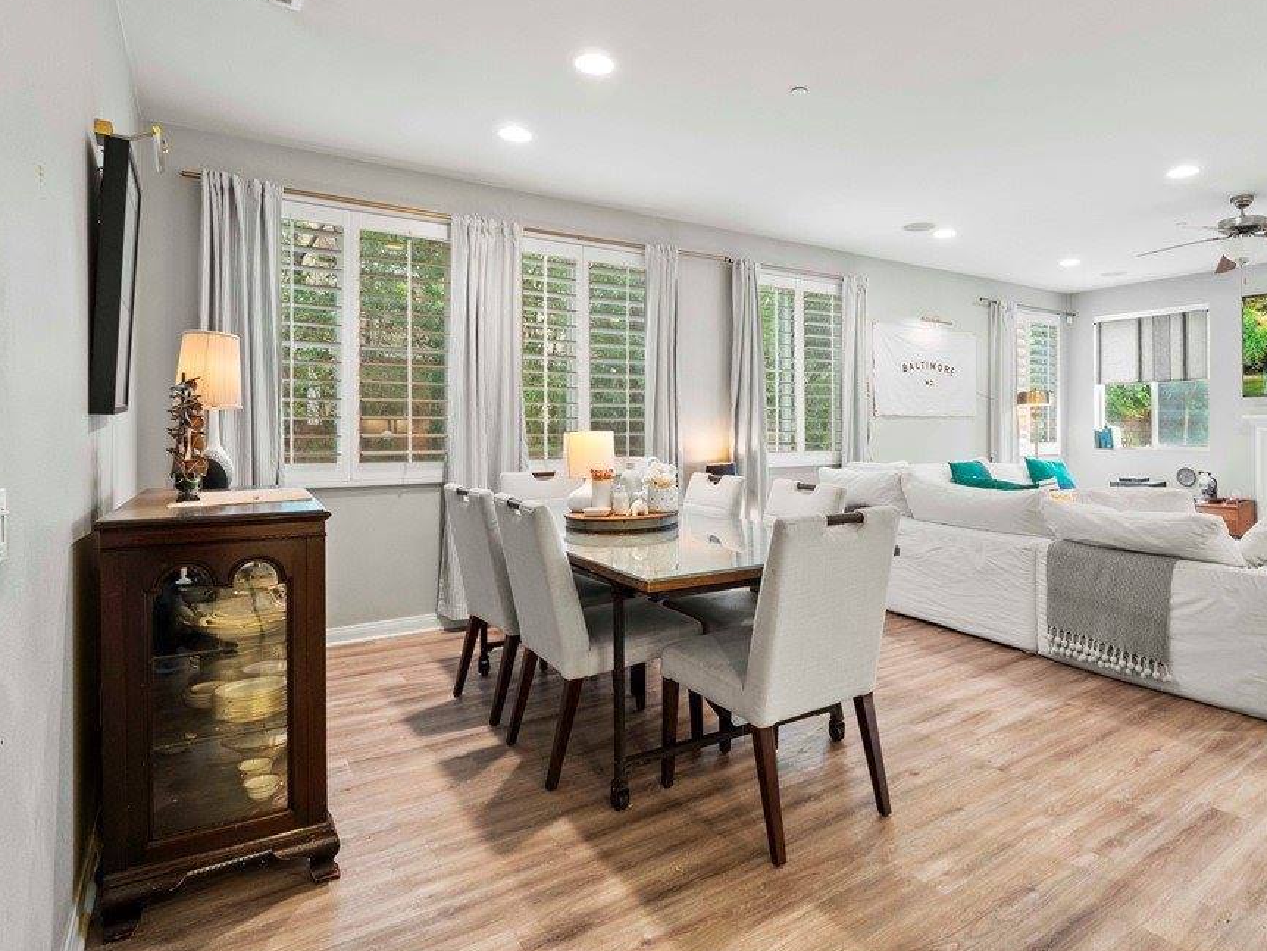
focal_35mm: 19
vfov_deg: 68.7
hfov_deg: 83.9
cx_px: 739
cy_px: 448
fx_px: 696
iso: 320
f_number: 7.1
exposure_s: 1
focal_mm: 8
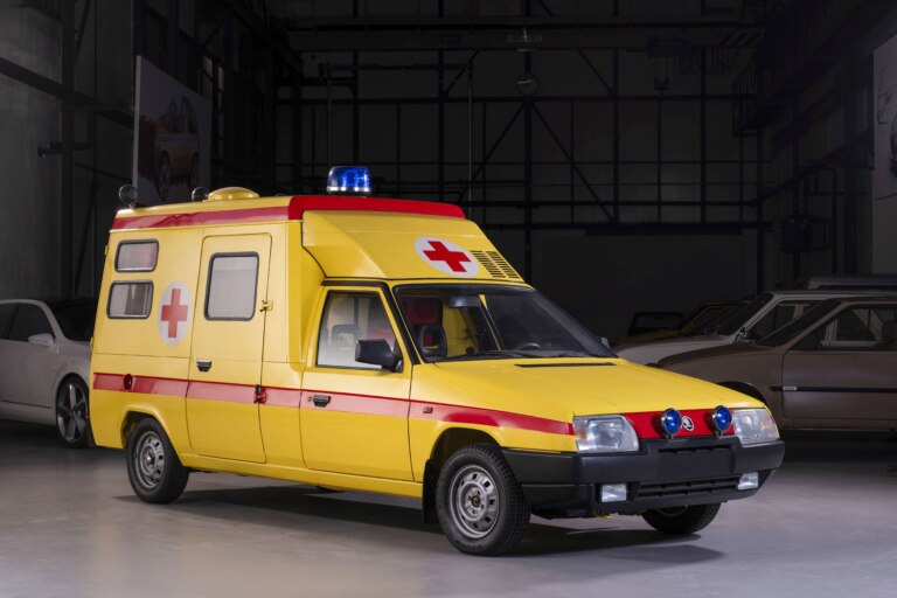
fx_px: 1744
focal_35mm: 70
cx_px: 448
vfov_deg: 19.5
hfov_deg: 28.8
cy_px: 299
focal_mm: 70
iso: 100
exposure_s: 1.6
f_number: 10
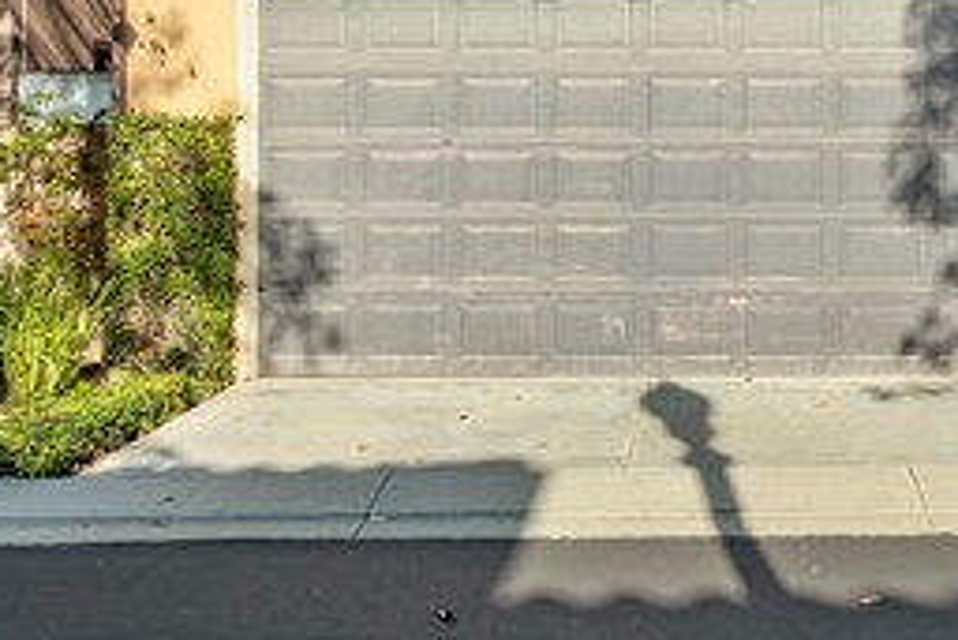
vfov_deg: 23.4
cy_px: -24
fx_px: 1464
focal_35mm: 55
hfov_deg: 35.6
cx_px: 696
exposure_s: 1/200
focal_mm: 22
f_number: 11
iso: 100
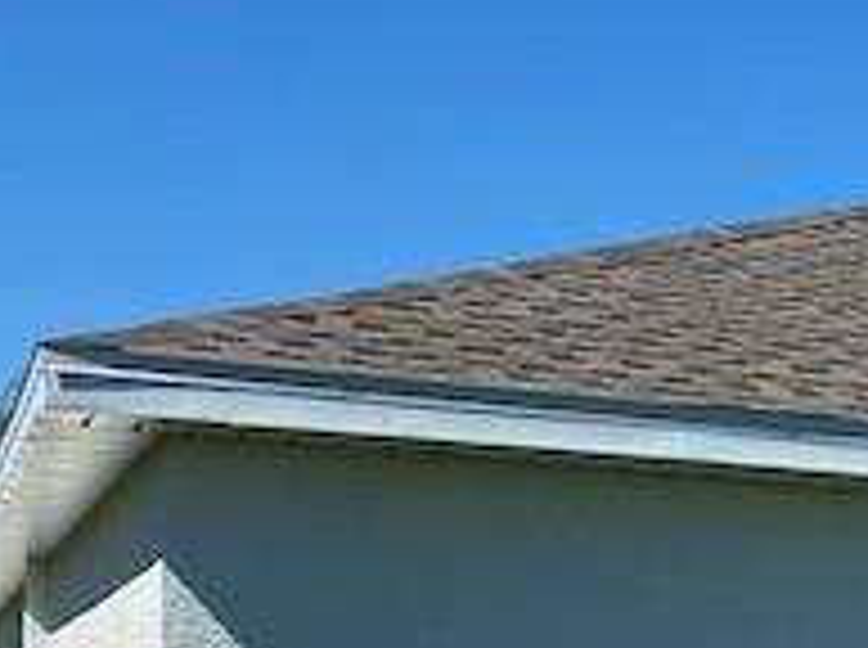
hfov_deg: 16.0
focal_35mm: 108
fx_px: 2703
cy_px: 774
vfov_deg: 13.3
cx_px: 1462
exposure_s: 1/3205
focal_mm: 4.25
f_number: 1.8
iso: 32
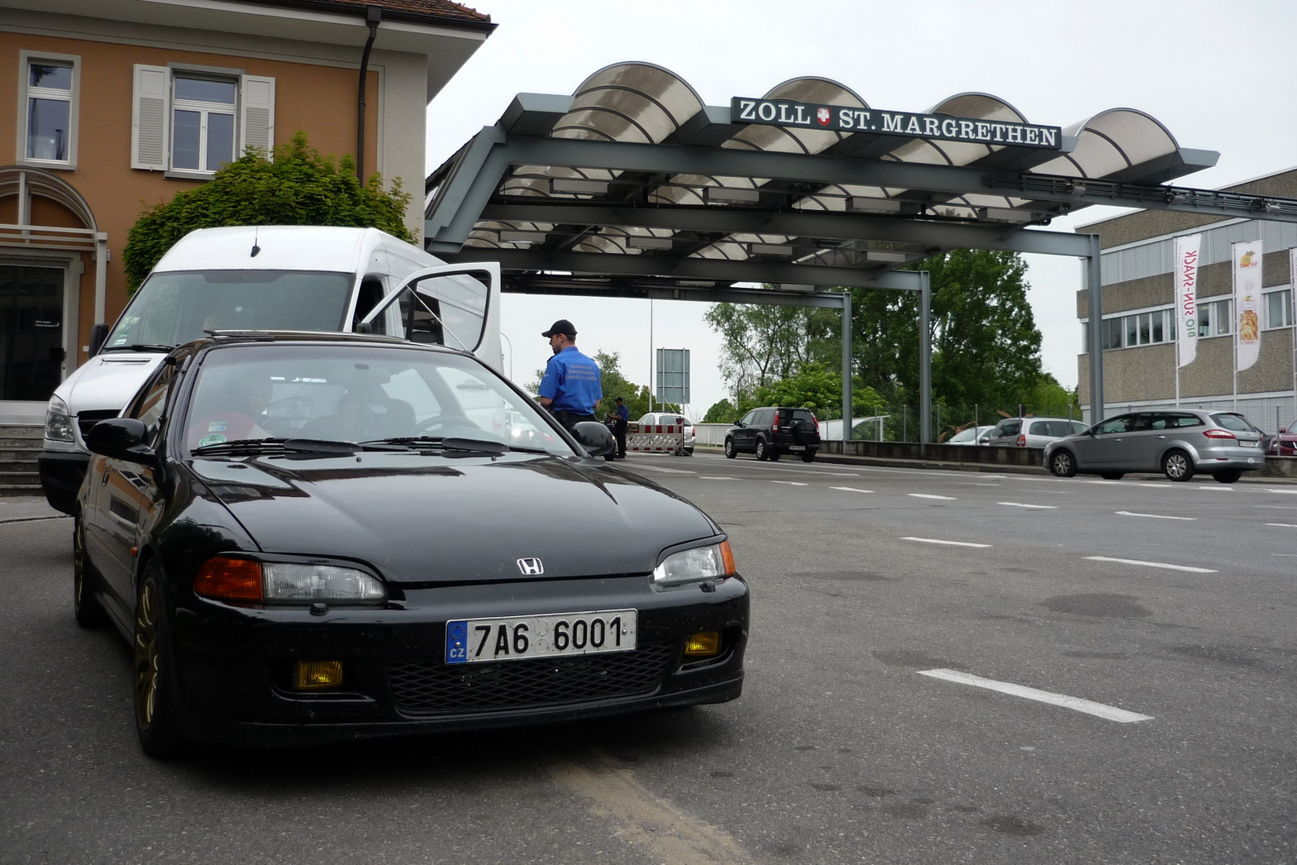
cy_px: 379
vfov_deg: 37.8
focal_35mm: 35
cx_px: 654
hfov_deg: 54.4
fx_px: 1261
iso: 100
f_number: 2.8
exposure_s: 1/640
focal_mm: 5.5
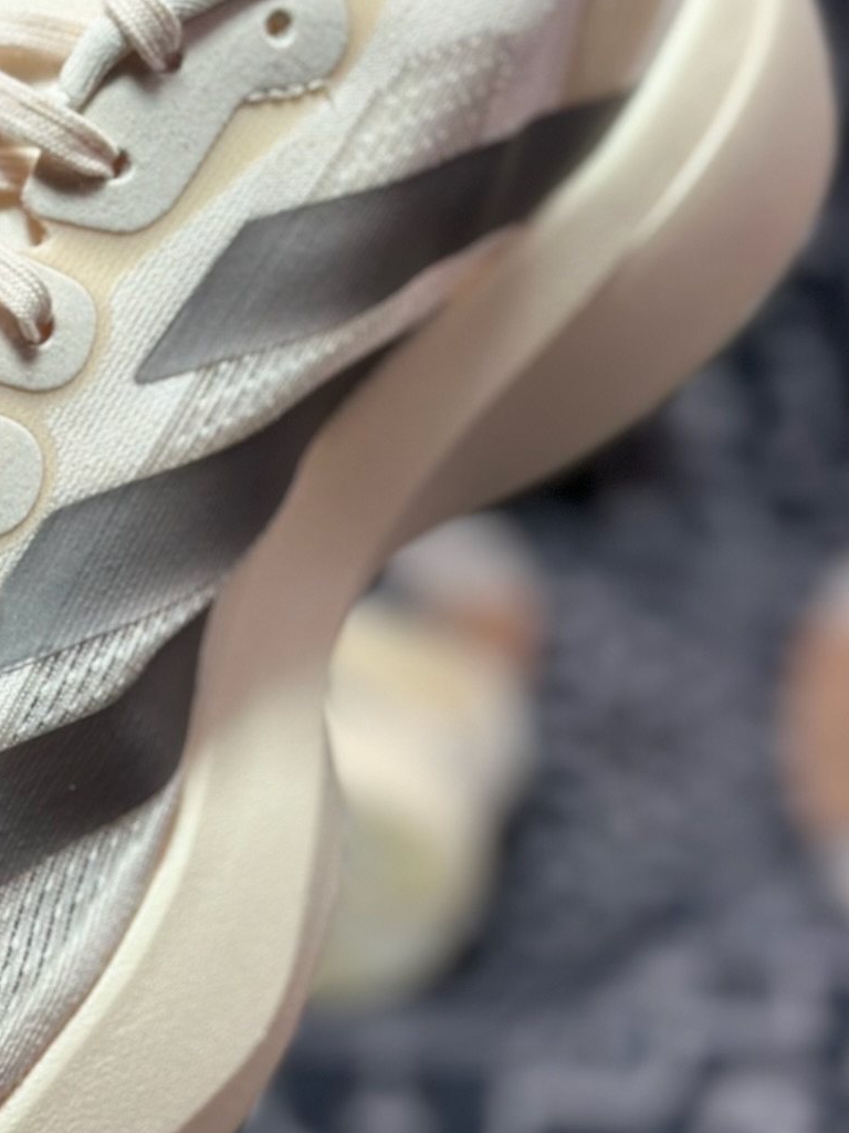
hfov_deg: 15.2
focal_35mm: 96
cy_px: 568
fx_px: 3139
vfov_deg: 20.4
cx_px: 65
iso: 80
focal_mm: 6.86
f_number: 1.78
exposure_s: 1/694
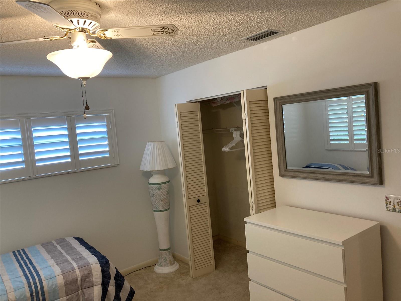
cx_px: 200
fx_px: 324
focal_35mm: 28
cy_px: 150
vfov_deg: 49.7
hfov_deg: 63.4
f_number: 1.8
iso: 125
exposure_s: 1/60
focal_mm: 3.99
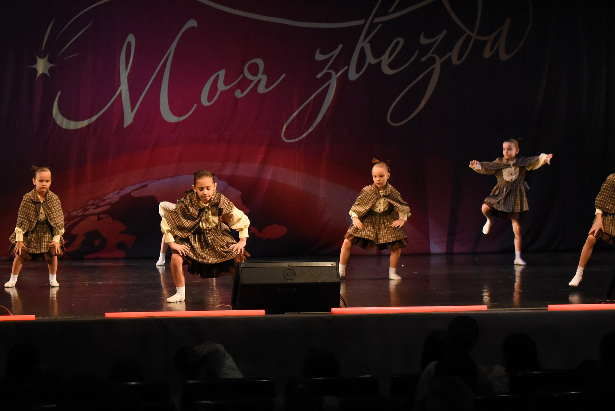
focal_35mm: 111
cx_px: 232
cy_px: 170
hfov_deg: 18.4
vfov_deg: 12.4
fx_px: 1897
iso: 5000
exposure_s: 1/800
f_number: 3.2
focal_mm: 70
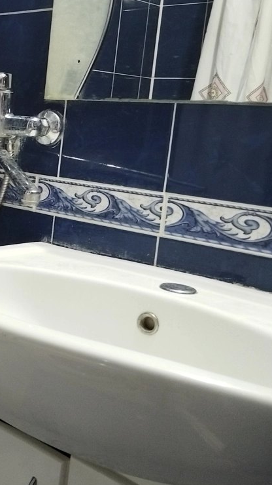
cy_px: 198
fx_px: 616
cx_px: -121
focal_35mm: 48
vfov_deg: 42.7
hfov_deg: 21.4
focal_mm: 4.95
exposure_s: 1/33.3
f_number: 1.9
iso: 1480
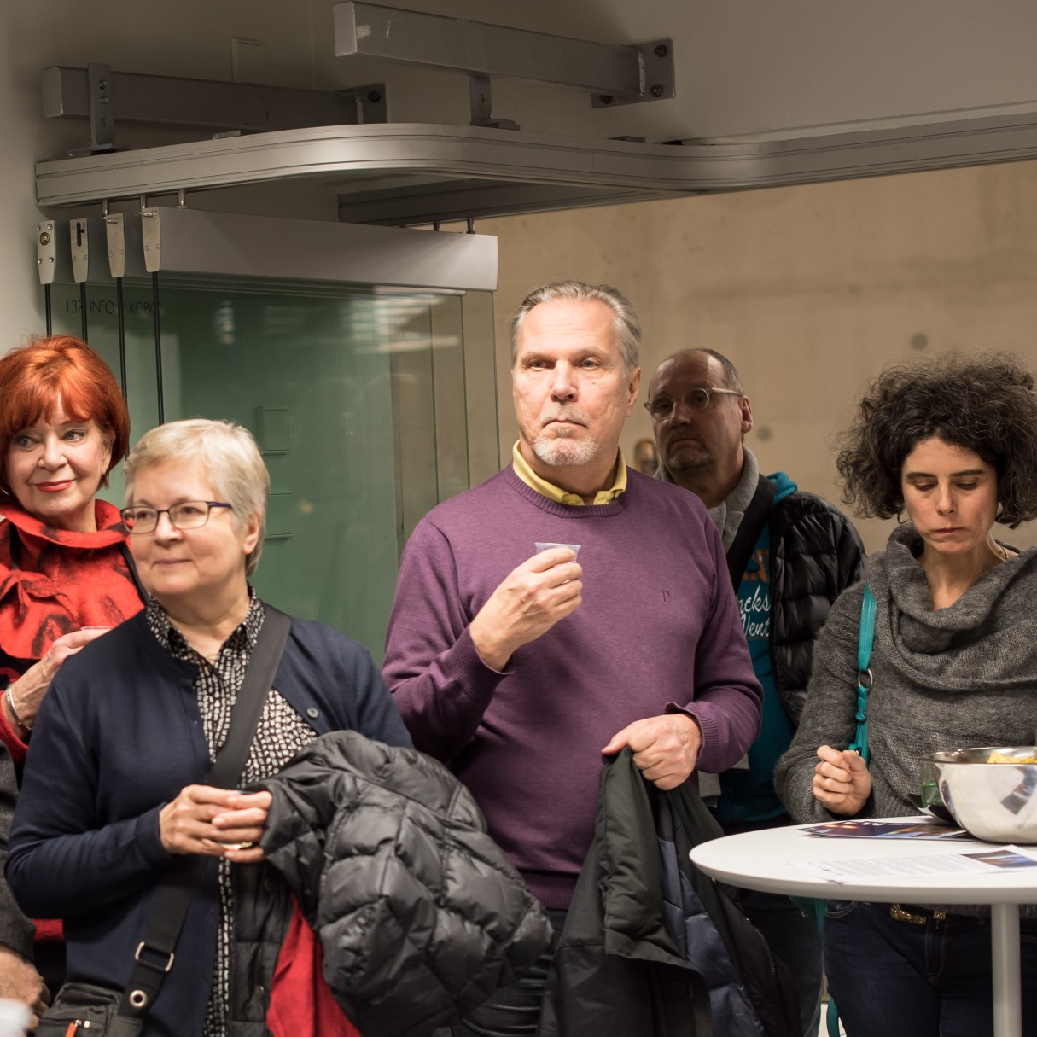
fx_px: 2847
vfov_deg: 20.6
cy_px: 614
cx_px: 155
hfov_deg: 20.3
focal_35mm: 84
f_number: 3.2
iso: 500
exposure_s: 1/100
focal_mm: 50
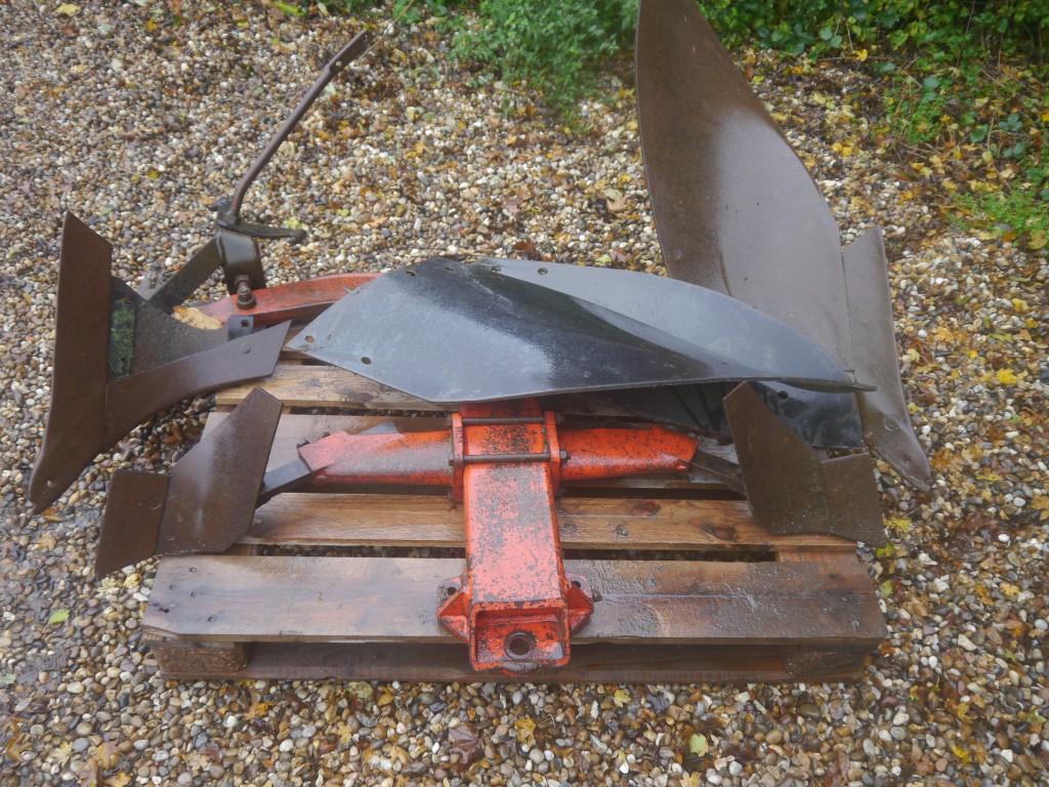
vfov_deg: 49.7
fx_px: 849
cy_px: 394
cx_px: 524
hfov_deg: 63.4
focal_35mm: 28
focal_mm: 14
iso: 160
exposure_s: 1/80
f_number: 3.5
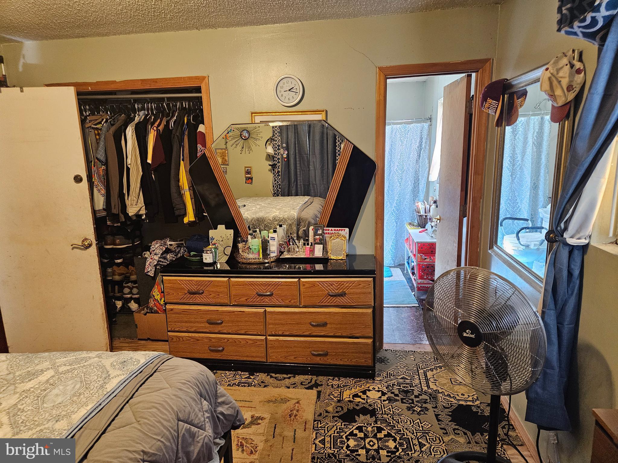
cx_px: 309
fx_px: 411
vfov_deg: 58.9
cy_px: 232
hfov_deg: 73.9
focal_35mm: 23
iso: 640
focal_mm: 5.4
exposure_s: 1/120
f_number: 1.8
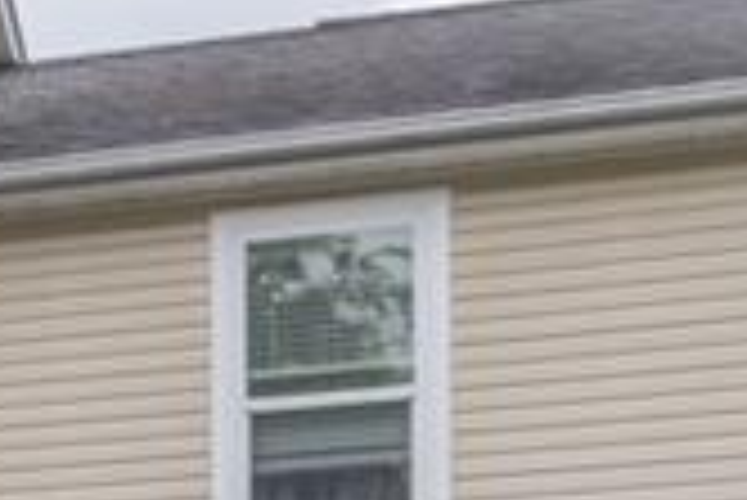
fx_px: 3323
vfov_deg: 8.4
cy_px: 764
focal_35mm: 160
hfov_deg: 11.3
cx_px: -860
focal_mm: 26
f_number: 7.1
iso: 400
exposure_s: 1/1000
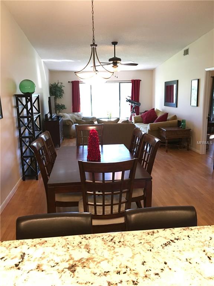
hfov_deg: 48.2
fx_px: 239
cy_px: 143
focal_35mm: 29
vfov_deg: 61.7
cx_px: 107
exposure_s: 1/30
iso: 160
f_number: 2.2
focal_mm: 4.15
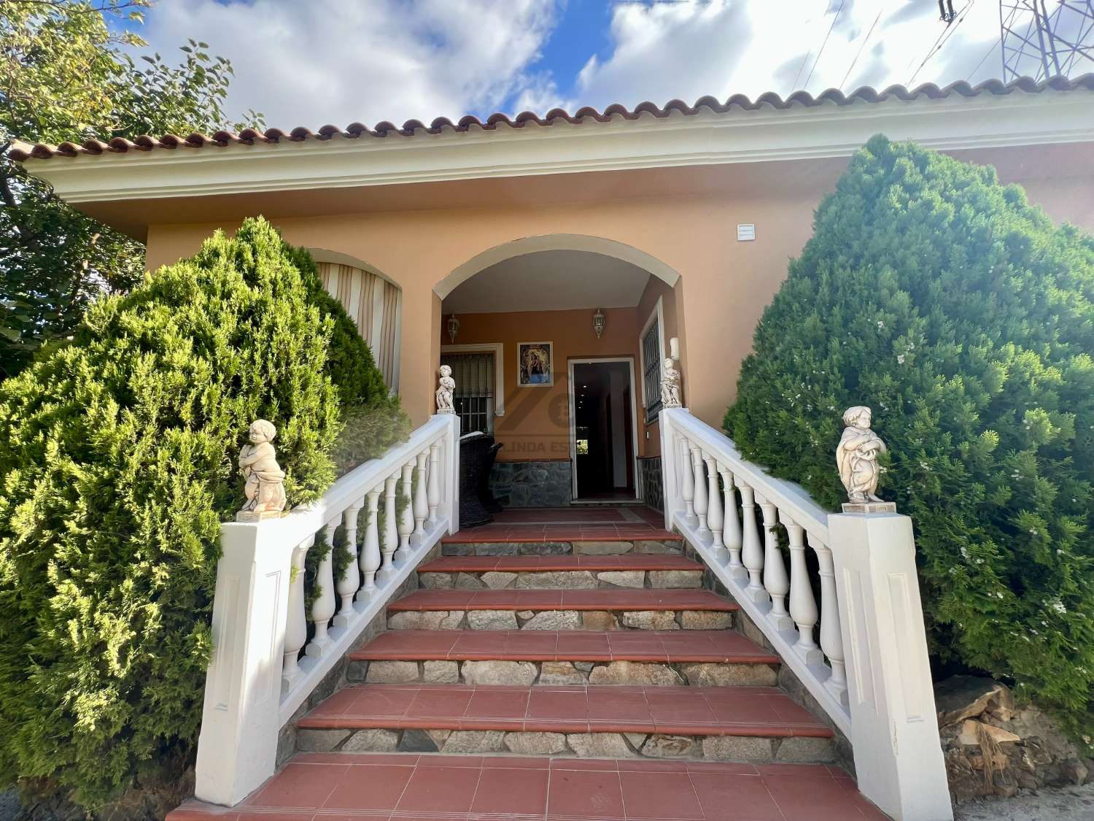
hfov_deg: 106.2
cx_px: 547
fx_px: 411
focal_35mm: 13
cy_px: 410
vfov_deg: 89.9
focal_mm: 1.57
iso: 32
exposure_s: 1/345
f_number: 1.8
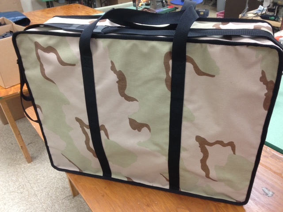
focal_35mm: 33
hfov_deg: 55.4
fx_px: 270
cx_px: 142
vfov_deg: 42.9
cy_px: 106
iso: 125
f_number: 2.4
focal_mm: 4.12
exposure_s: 1/20
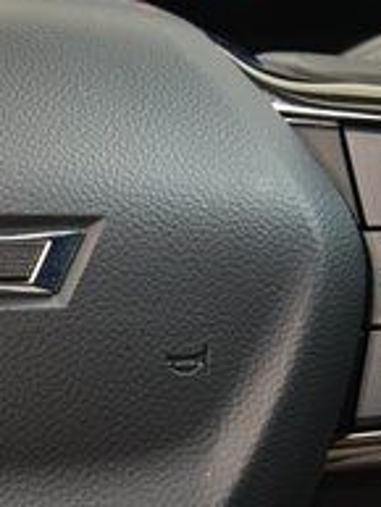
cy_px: 187
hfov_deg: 9.8
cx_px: -147
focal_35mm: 148
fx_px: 2170
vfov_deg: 13.3
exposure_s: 1/20
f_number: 4
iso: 1600
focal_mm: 29
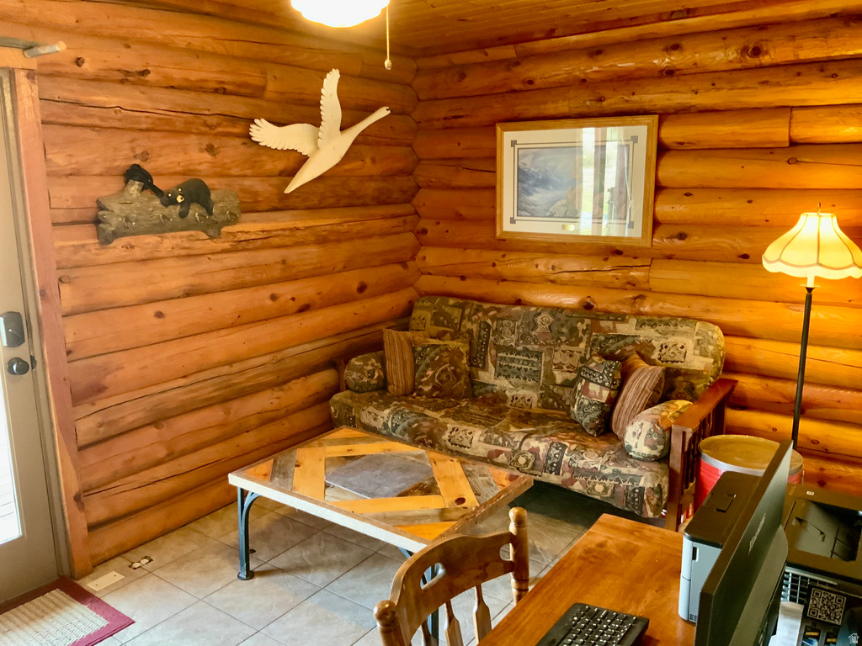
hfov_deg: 61.7
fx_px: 722
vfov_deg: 48.2
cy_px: 323
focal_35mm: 29
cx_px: 431
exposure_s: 1/40
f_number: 1.8
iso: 250
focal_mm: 3
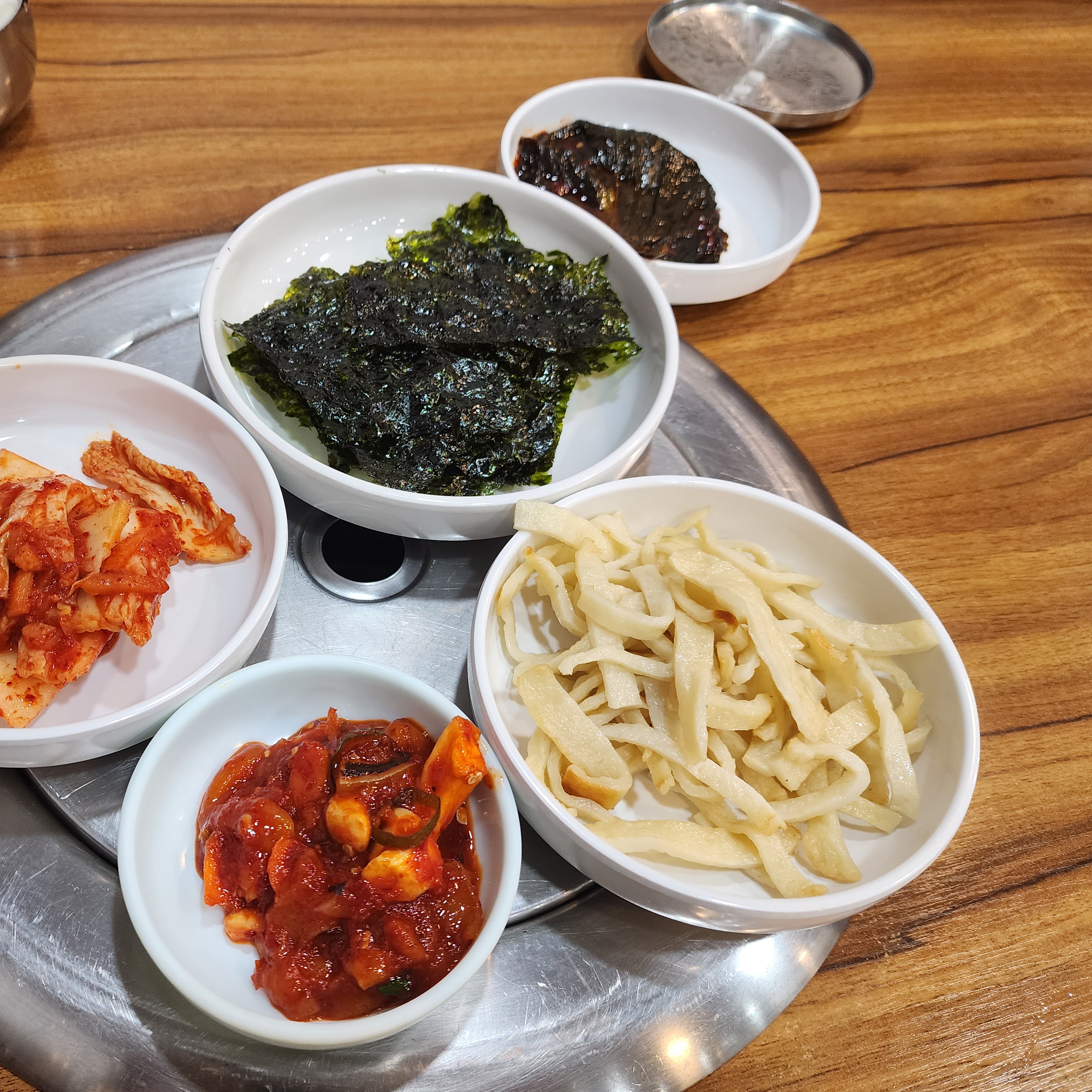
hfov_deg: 56.3
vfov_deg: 57.3
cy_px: 538
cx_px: 379
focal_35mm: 28
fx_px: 999
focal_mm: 6.4
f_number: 1.8
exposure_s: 1/120
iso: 400
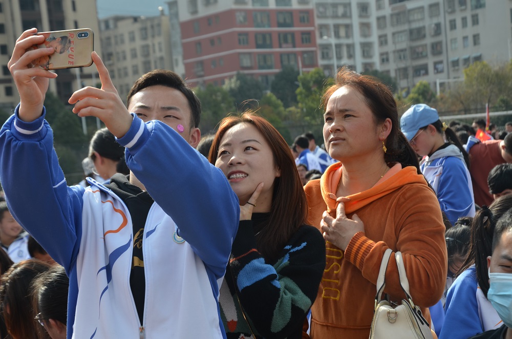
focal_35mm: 87
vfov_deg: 15.6
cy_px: 170
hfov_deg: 23.4
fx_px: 1235
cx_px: 256
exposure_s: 1/250
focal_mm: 58
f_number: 8
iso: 160
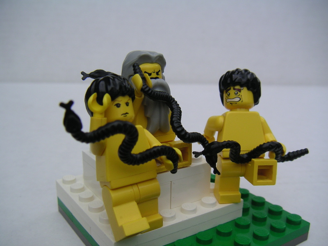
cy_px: 123
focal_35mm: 38
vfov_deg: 37.7
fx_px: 360
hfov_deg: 49.0
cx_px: 164
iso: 50
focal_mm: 6
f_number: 6.7
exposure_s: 1/180
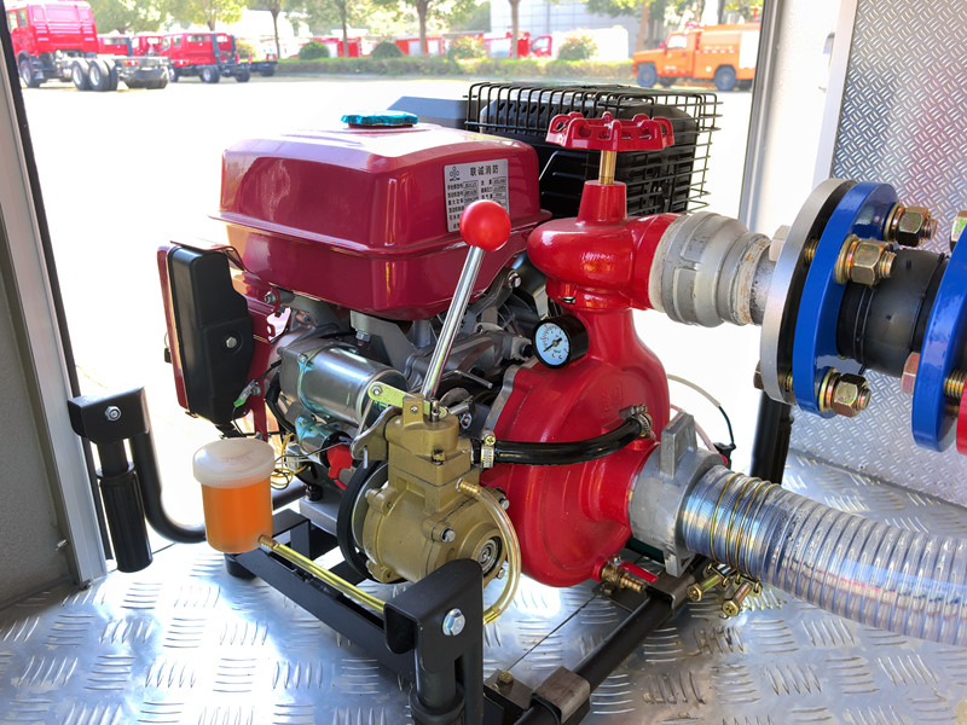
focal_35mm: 27
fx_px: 754
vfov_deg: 51.4
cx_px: 484
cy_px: 362
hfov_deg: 65.3
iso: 64
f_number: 2
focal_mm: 6.98
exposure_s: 1/100
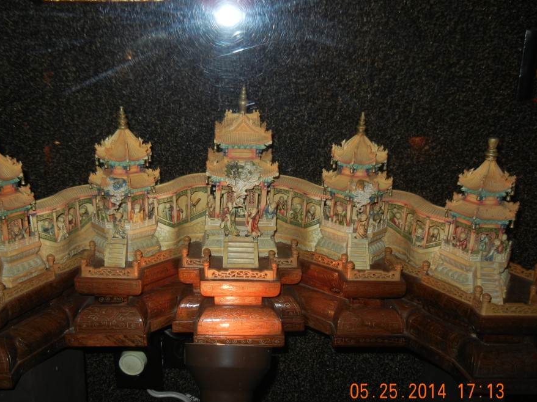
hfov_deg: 52.4
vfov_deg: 40.7
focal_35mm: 35
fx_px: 543
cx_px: 229
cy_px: 205
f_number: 3.5
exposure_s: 1/30
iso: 200
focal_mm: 5.4
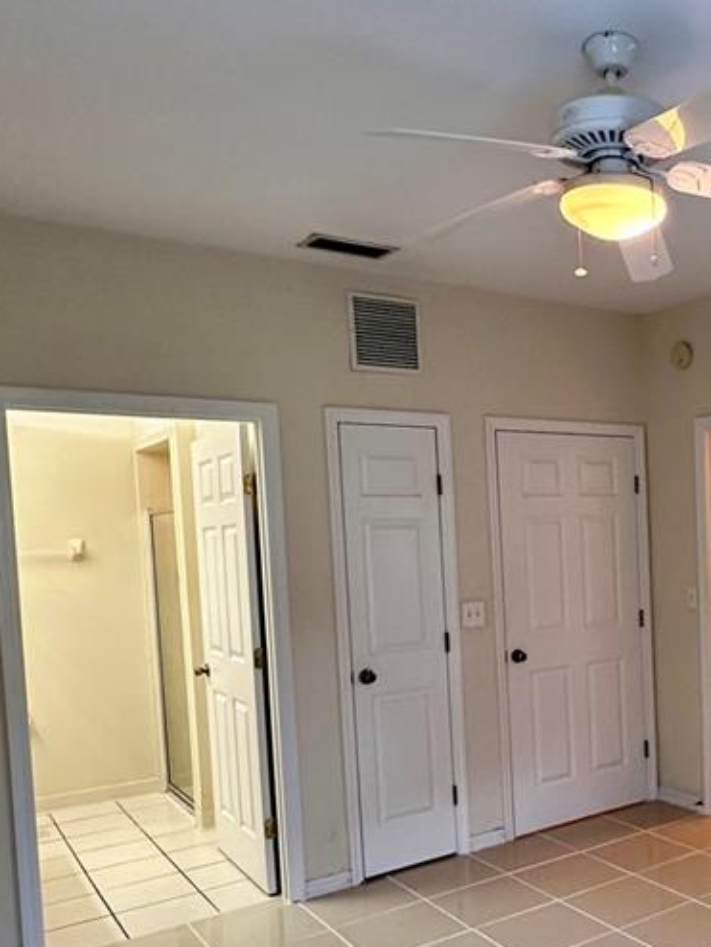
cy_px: 587
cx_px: 669
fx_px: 930
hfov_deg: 38.3
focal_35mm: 34
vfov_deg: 53.4
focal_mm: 2.22
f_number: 2.2
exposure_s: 1/60
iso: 250
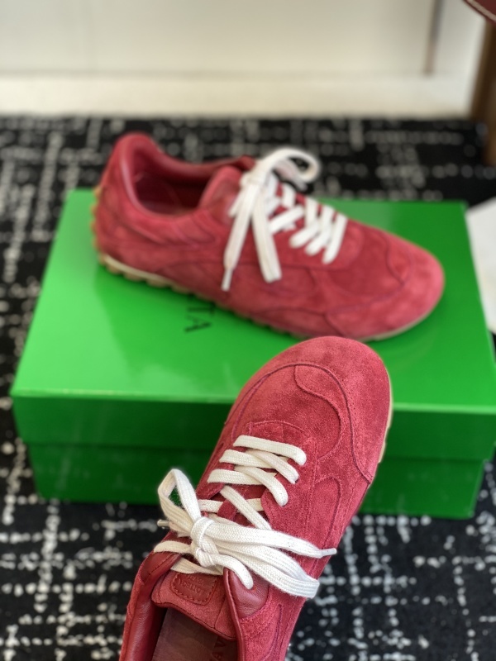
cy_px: 330
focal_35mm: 52
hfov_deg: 28.0
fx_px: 993
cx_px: 248
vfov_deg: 36.8
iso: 32
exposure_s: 1/122
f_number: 2
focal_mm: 6
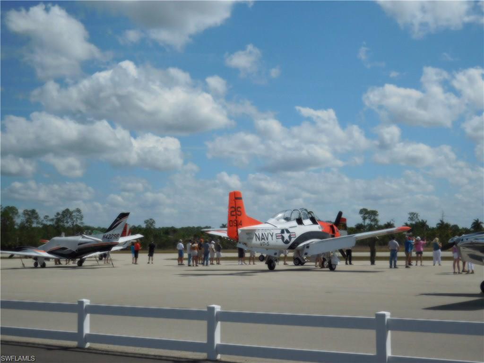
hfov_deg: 31.7
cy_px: 182
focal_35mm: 61
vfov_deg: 24.0
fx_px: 853
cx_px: 242
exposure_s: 1/2000
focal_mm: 11
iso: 125
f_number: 4.5
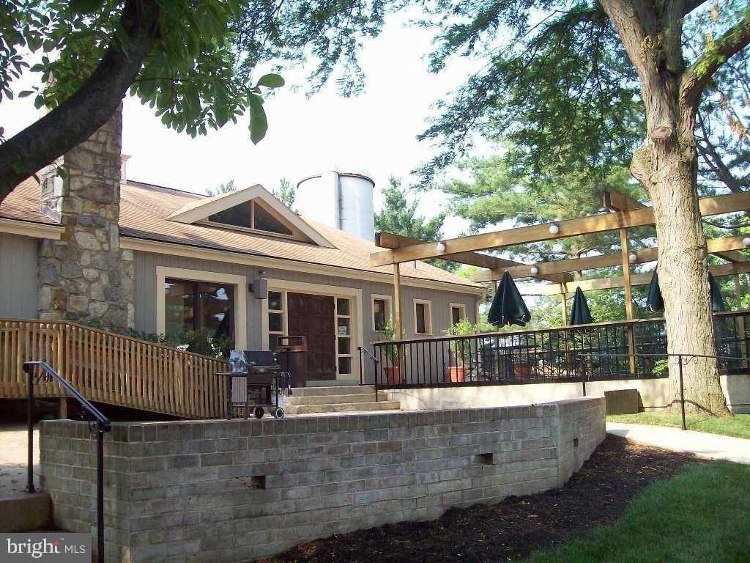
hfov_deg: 51.4
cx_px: 375
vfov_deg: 39.7
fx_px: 780
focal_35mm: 36
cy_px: 282
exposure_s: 1/321
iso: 80
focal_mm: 6
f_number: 2.7
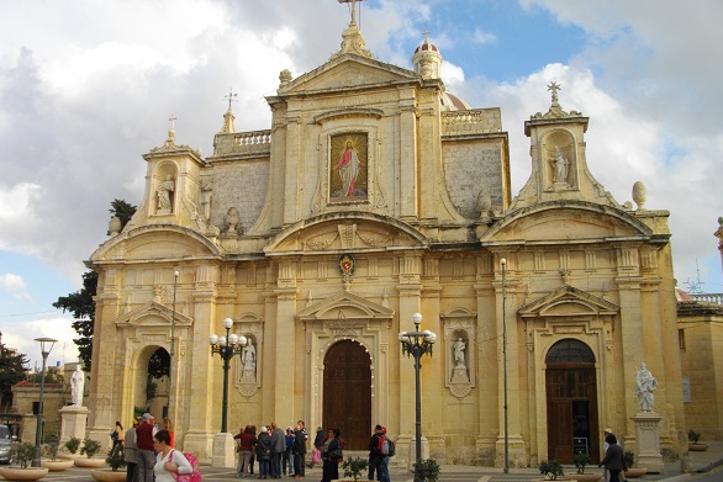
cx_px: 354
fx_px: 663
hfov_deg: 57.2
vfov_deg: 40.0
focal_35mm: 33
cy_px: 256
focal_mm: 5.7
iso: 100
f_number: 8.8
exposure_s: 1/80
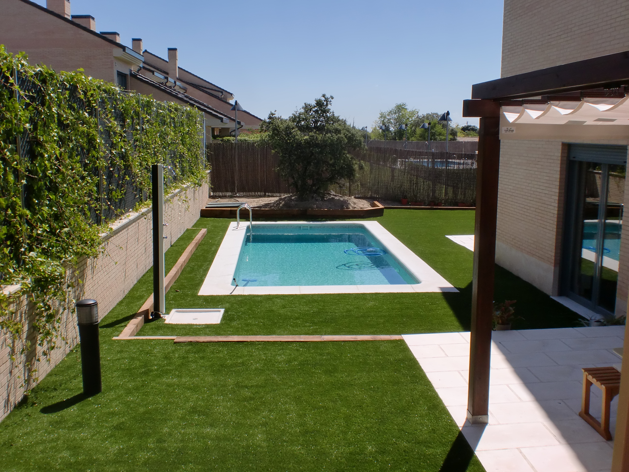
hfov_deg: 52.6
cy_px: 236
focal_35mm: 35
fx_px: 636
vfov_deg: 40.7
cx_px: 314
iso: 64
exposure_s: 1/640
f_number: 5.6
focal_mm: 6.3
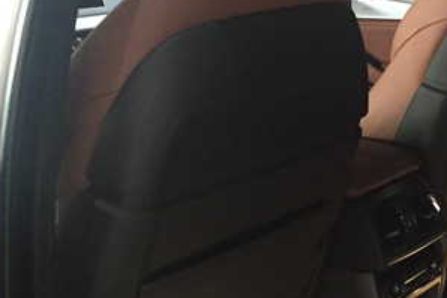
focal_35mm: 81
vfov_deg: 16.8
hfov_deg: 24.0
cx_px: 442
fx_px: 1006
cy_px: 190
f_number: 2.2
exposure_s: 1/20
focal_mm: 4.15
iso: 250
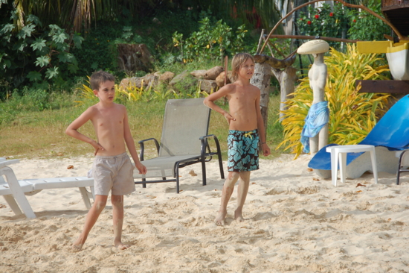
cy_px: 136
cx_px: 204
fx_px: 1976
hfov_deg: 11.8
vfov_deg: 7.9
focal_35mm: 174
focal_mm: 116
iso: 200
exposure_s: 1/640
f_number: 6
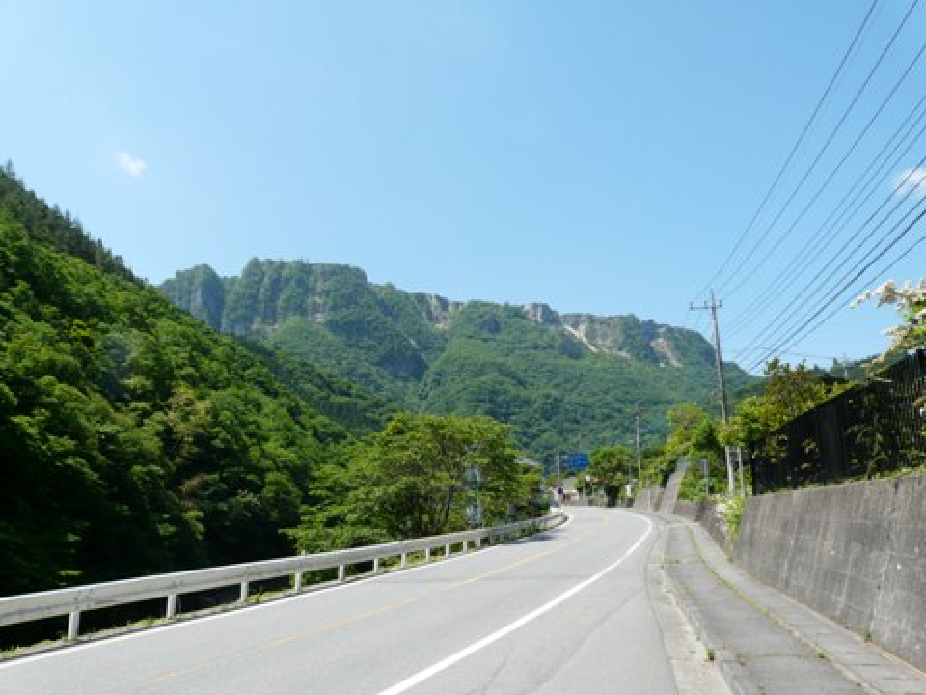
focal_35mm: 28
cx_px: 463
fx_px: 749
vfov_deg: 49.7
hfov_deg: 63.4
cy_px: 348
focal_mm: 4.6
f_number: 5.6
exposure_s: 1/250
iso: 100
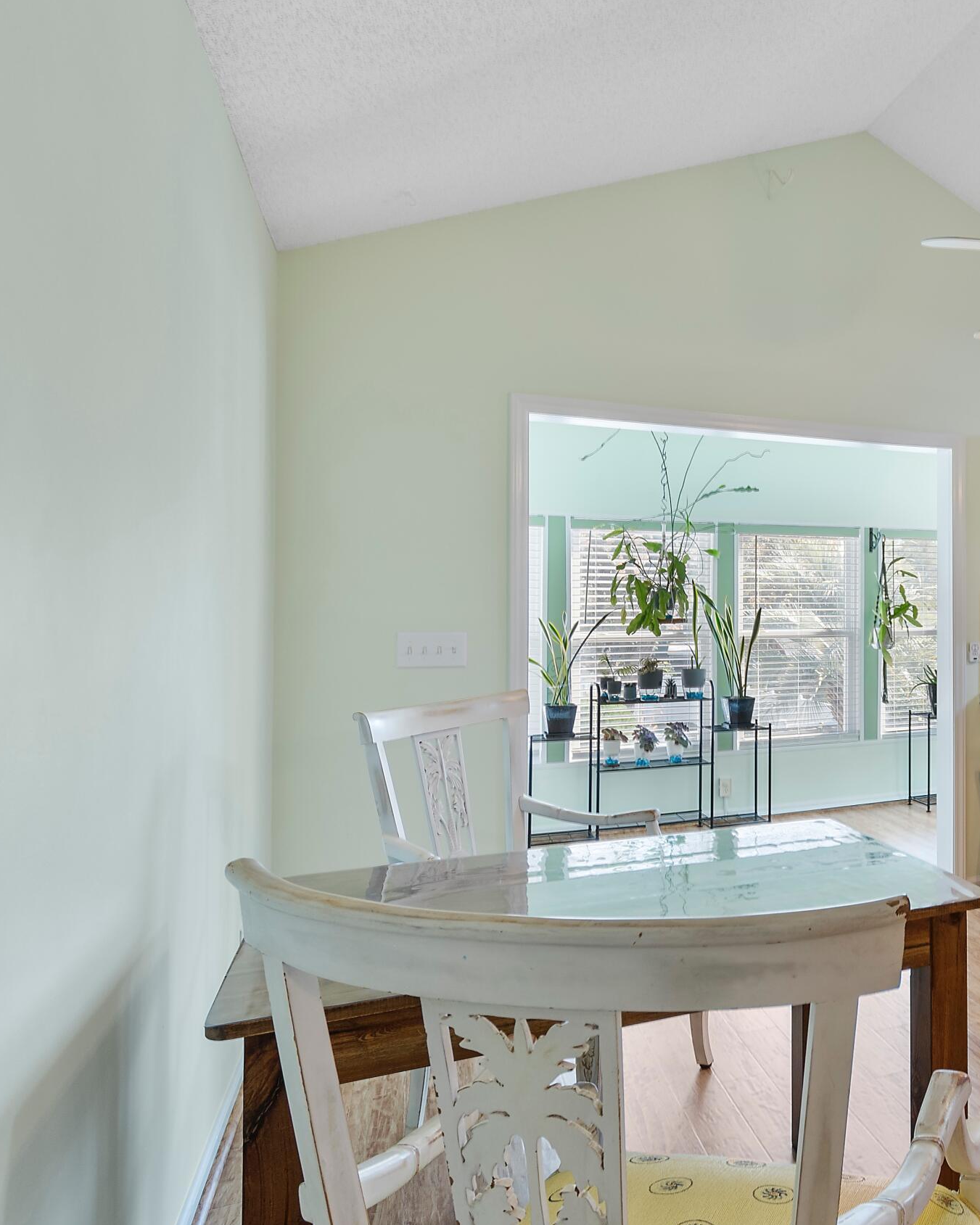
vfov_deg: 68.1
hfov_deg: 49.3
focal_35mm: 25
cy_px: 624
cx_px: 918
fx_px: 906
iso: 100
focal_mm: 10
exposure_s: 1/5
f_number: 4.5
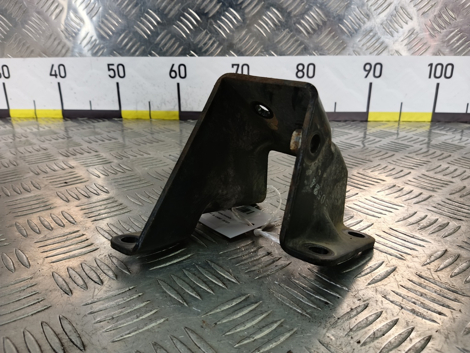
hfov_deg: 73.9
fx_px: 312
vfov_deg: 58.9
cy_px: 176
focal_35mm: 23
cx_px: 235
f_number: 1.6
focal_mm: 4.11
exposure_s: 1/66.7
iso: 105
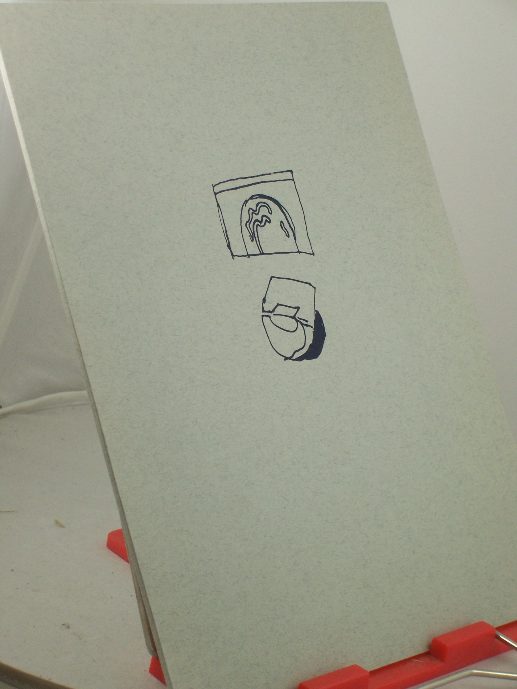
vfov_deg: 19.2
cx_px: 258
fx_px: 2029
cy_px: 344
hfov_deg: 14.5
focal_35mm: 102
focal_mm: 16.8
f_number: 4.6
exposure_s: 1/100
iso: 160
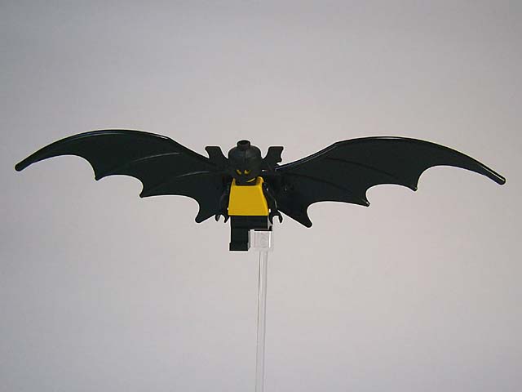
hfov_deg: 52.6
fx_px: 528
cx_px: 261
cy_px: 196
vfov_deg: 40.7
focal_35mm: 35
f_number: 2.8
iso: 150
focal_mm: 5.8
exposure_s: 1/15
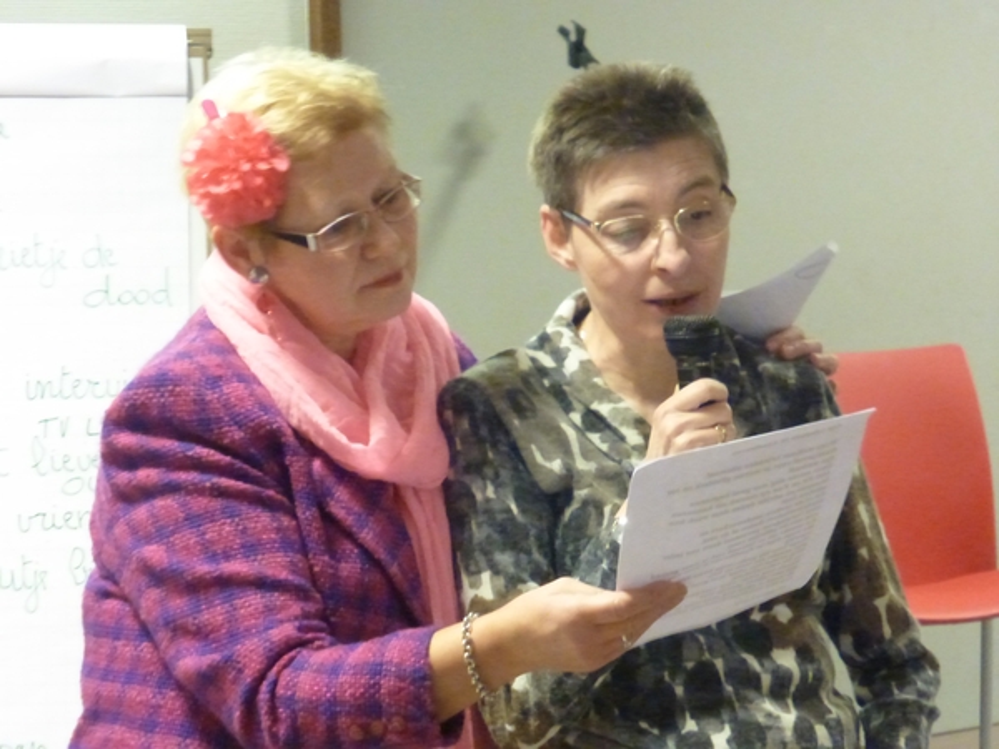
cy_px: 374
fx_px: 3434
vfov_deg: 12.5
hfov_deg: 16.6
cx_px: 500
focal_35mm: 119
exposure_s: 1/15
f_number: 5.3
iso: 1600
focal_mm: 19.4
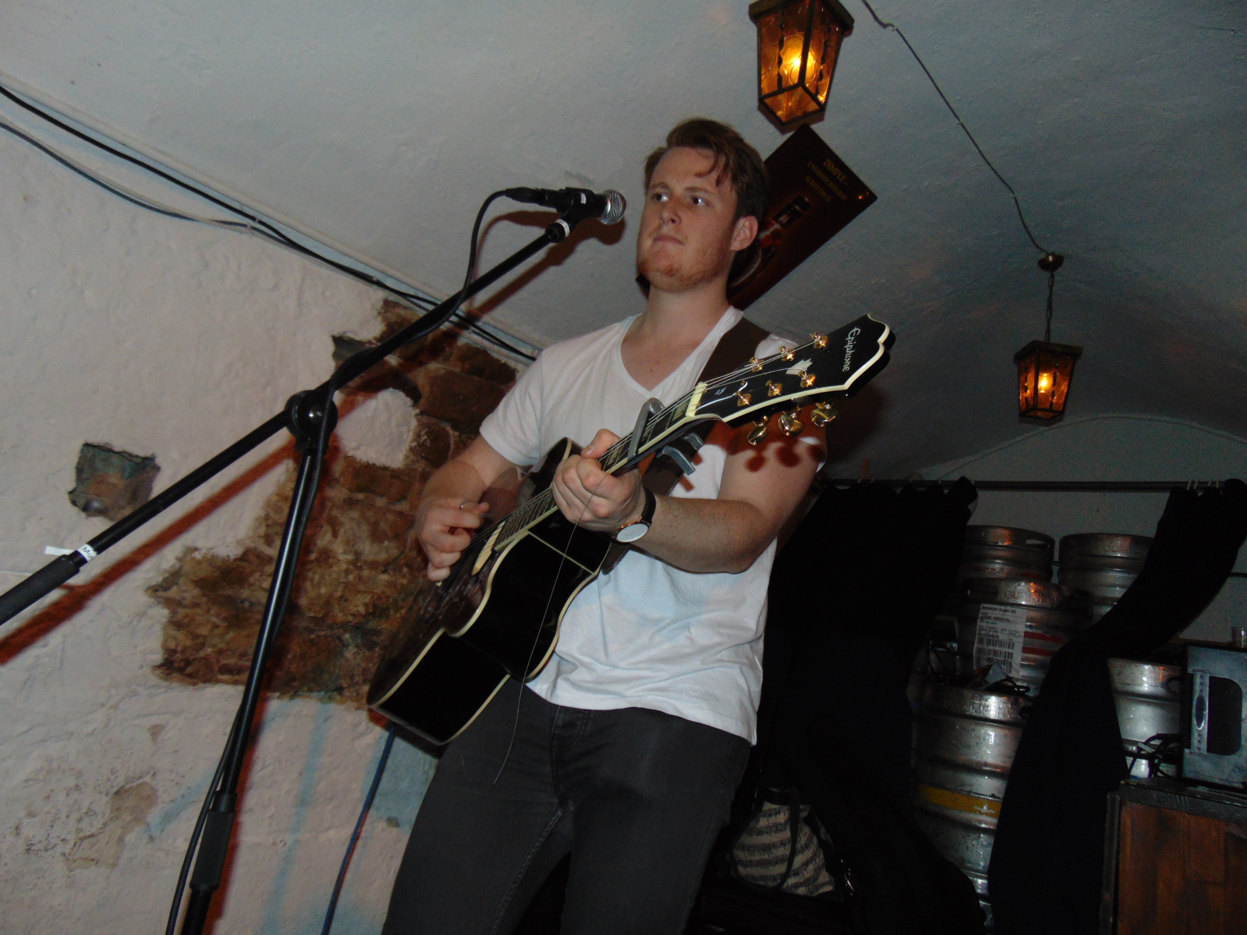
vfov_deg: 54.9
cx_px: 624
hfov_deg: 69.4
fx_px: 901
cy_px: 468
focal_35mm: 25
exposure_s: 1/30
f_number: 3
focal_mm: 4.5
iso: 200
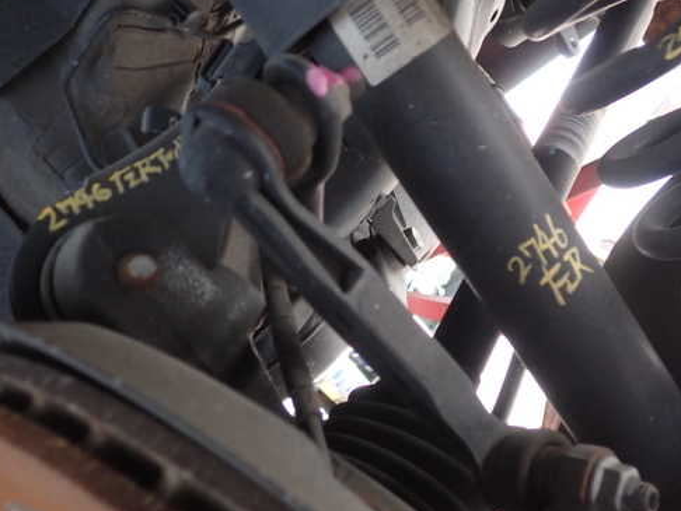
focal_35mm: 37
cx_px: 387
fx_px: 728
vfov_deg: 38.7
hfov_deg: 50.0
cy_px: 281
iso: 200
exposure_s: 1/50
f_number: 2.3
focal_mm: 5.4
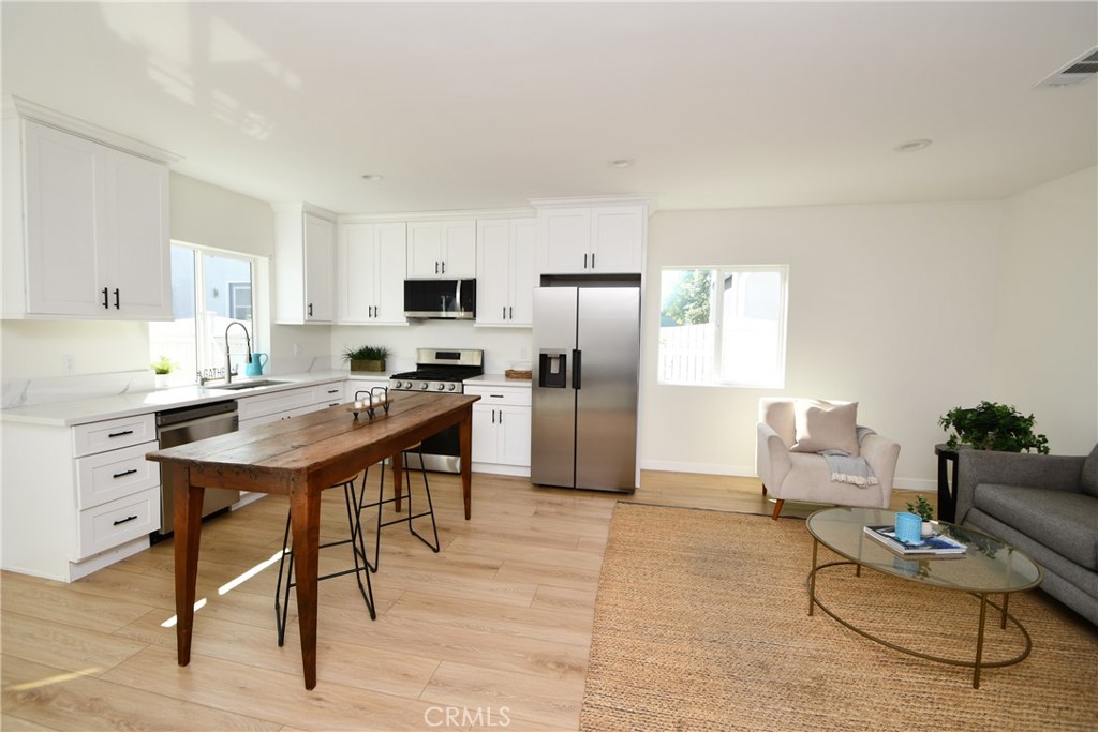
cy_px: 366
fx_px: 458
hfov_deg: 100.4
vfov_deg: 77.3
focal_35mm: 15
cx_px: 549
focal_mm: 10
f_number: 5.6
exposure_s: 1/125
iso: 125
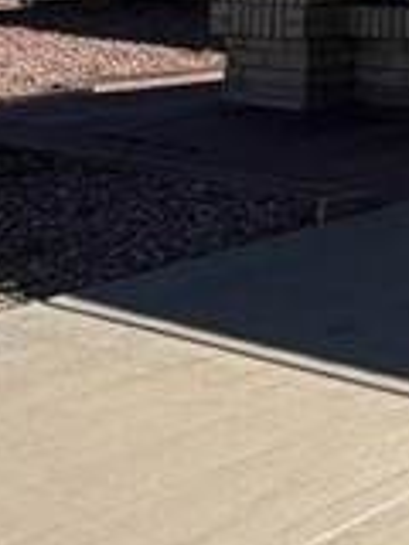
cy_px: -153
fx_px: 1323
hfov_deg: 12.2
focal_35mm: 84
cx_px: 1091
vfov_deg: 21.2
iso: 20
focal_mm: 2.22
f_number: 2.2
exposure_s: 1/876
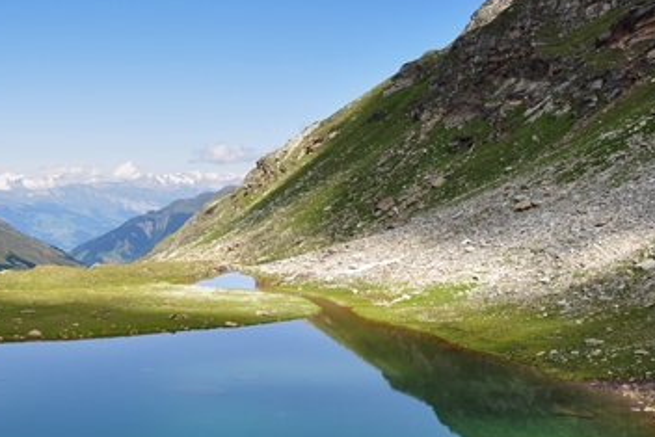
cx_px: 183
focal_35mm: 49
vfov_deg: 27.0
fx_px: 892
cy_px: 346
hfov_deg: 39.5
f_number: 10
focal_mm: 18
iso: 200
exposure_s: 1/200
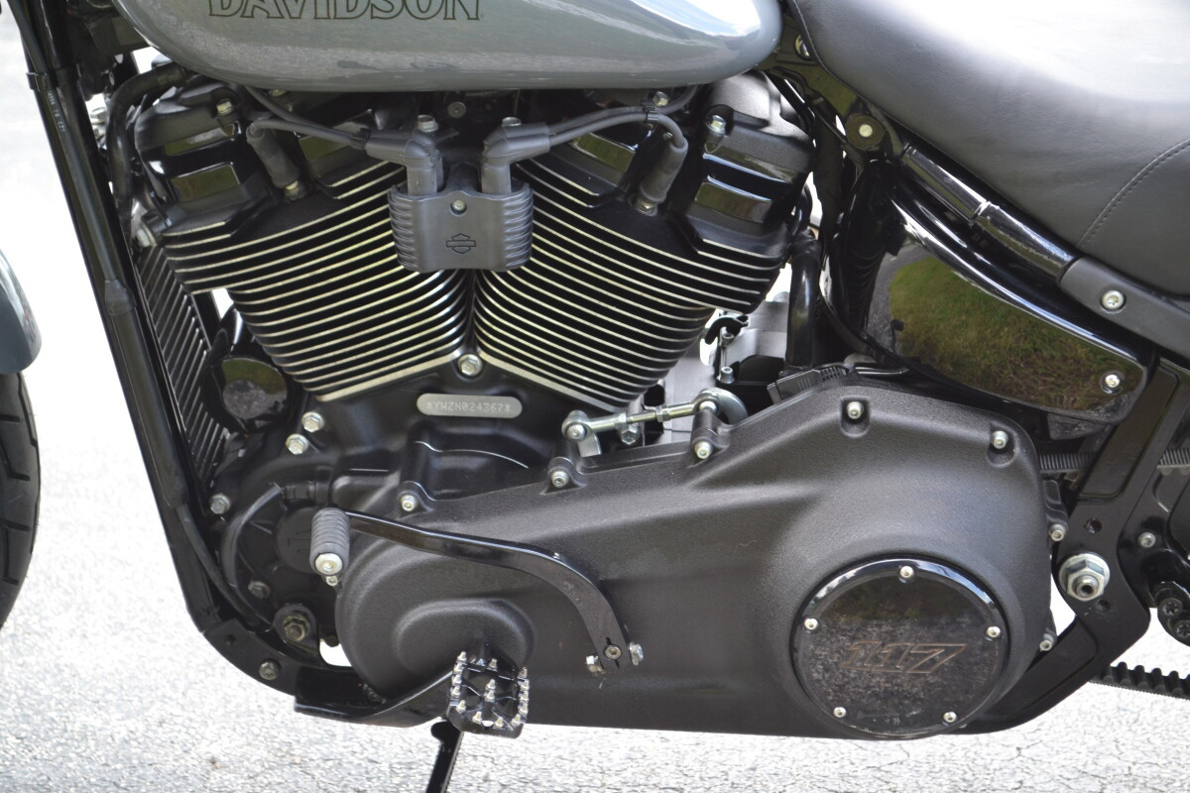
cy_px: 396
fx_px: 2727
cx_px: 595
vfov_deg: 16.6
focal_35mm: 82
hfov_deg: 24.6
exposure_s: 1/60
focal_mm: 55
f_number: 5.6
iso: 400
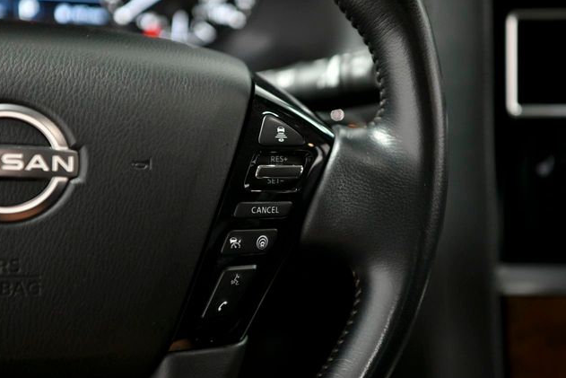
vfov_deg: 19.2
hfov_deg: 28.4
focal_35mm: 71
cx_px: 281
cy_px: 191
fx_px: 1116
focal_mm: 70
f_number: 3.5
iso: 2500
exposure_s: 1/160
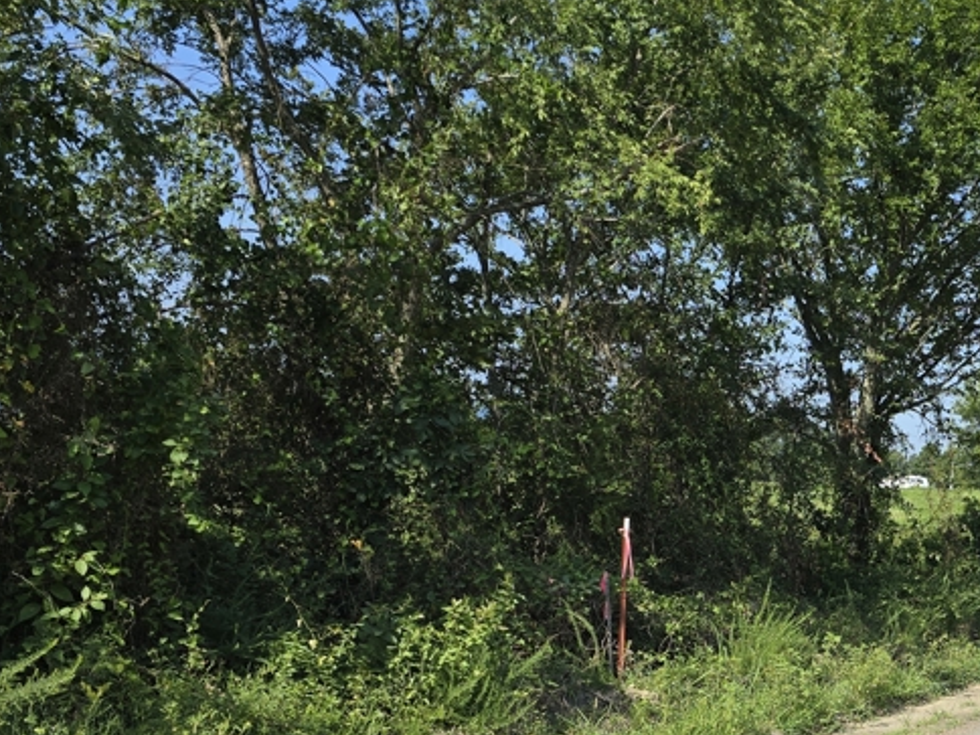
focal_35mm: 57
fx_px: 1614
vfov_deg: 25.3
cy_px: 579
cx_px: 1043
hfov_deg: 30.6
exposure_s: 1/779
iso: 12
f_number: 1.7
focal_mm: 6.3
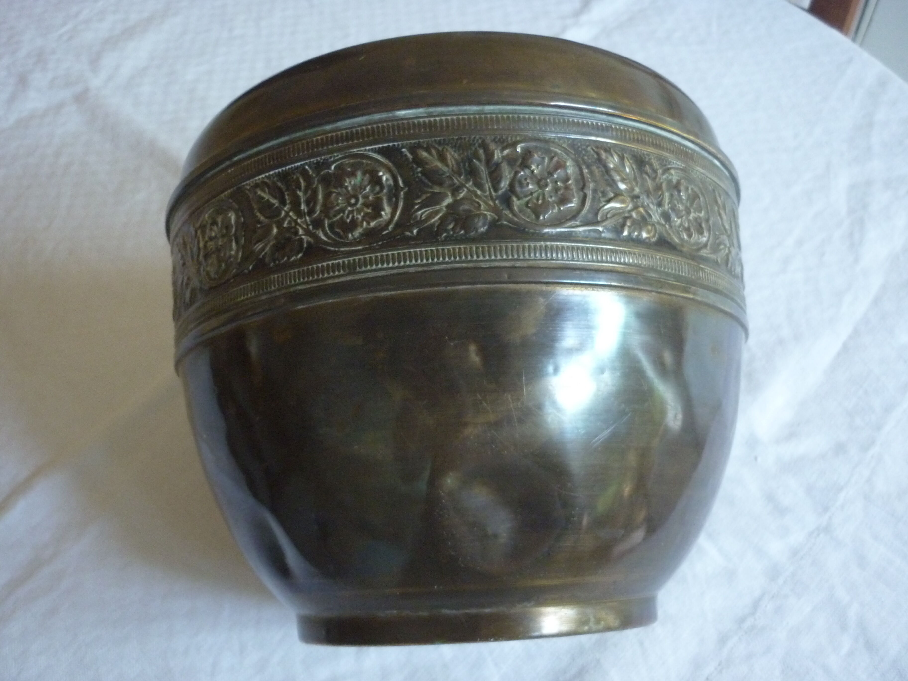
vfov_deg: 42.9
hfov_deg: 55.4
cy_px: 340
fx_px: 866
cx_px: 454
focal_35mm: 33
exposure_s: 1/20
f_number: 2.8
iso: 400
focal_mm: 5.5
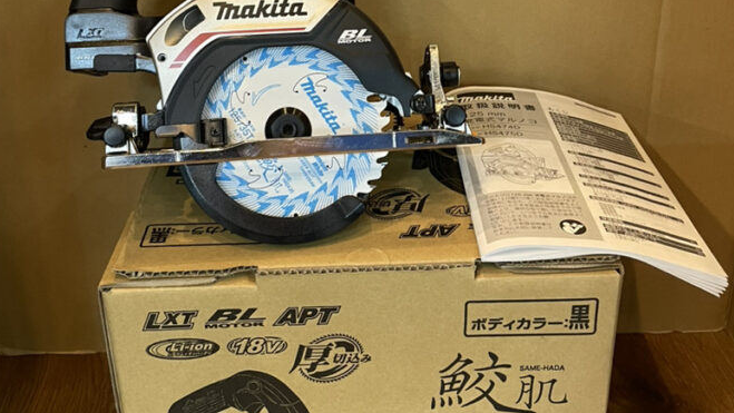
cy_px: 40
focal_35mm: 44
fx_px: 857
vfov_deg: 26.2
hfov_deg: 46.4
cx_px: 385
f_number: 1.6
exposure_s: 1/50
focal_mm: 4.2
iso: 320
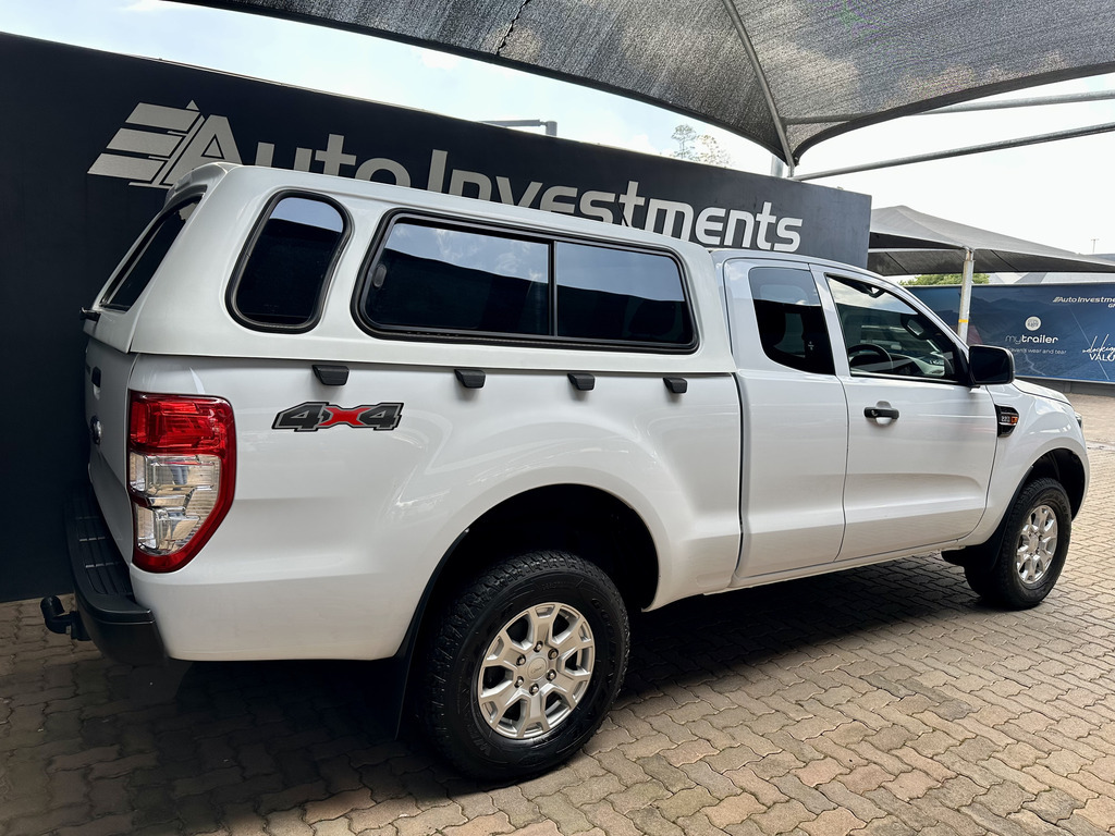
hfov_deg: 71.6
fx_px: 773
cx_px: 558
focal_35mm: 24
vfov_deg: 56.8
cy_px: 418
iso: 80
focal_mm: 6.86
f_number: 1.78
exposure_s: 1/574
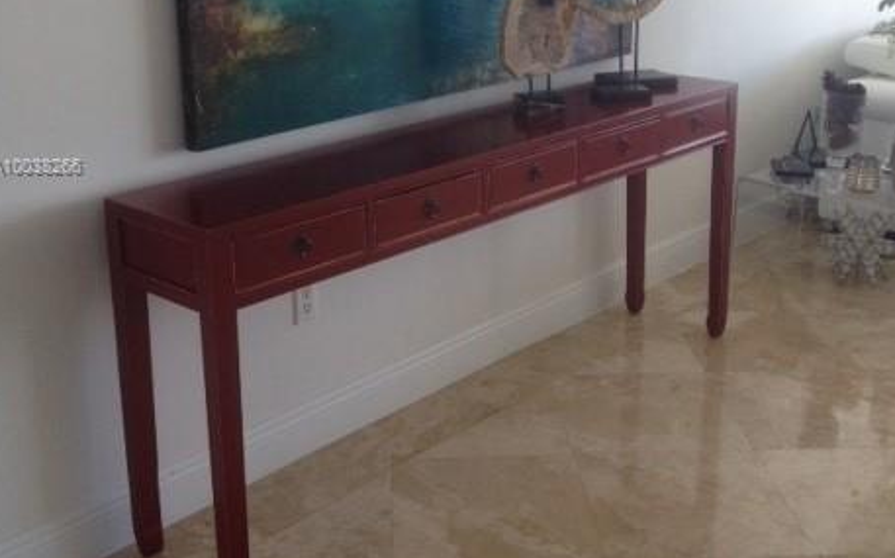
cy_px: 168
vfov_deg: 24.7
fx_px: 1268
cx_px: 456
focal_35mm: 52
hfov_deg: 38.9
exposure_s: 1/120
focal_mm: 4.28
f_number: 2.4
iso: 80
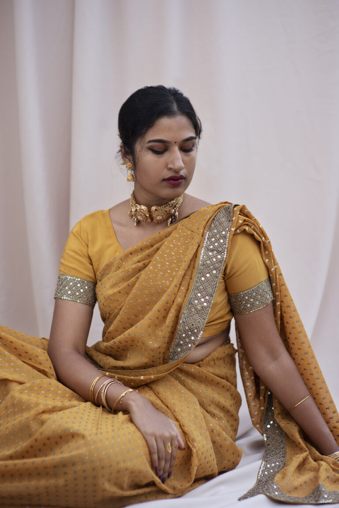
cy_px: 254
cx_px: 170
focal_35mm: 85
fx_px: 1199
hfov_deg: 16.1
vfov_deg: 23.9
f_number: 2.5
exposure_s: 1/200
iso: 400
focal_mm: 85
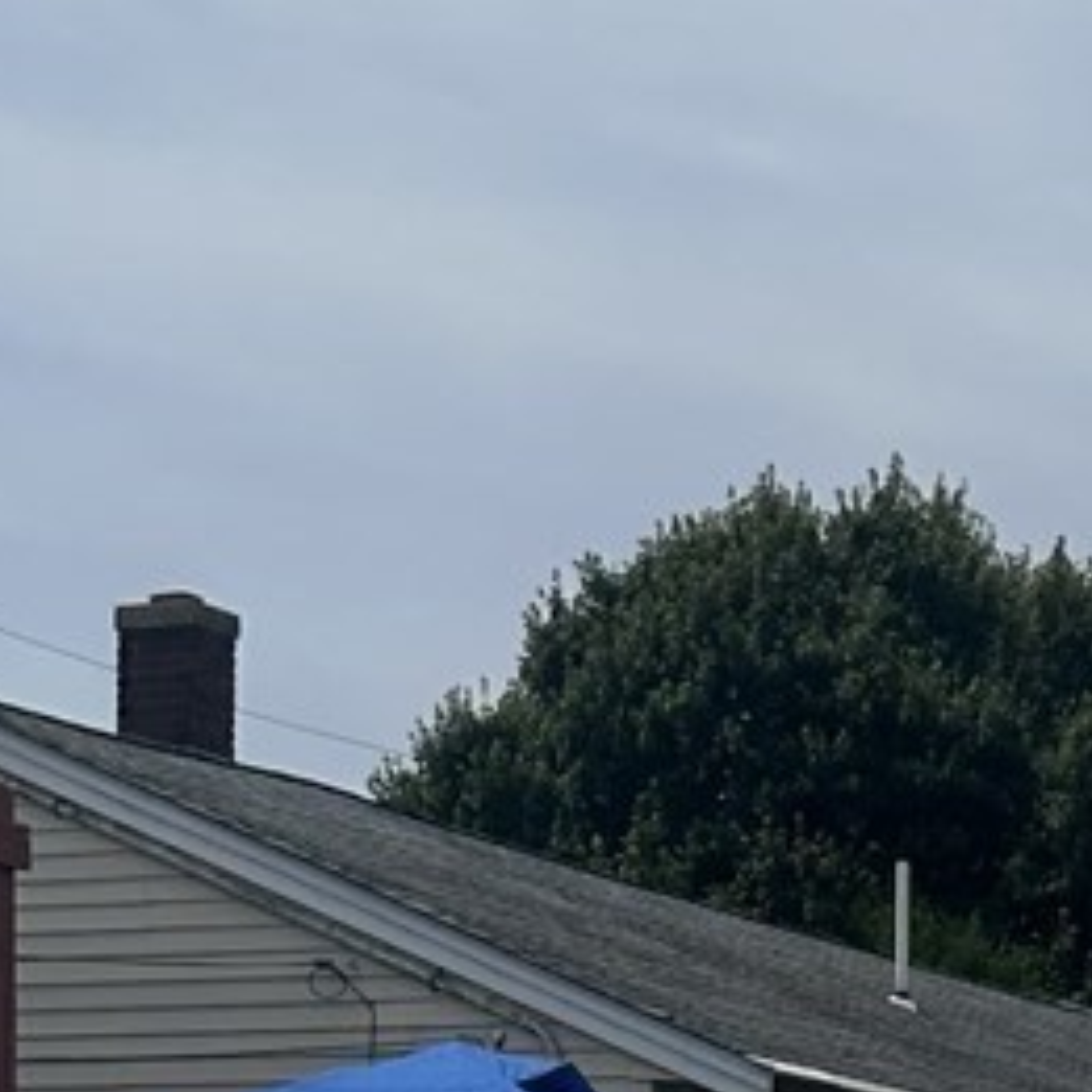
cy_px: 2540
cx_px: 573
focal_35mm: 135
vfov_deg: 11.1
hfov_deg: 12.9
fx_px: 4818
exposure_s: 1/12658
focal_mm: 5.7
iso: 50
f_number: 1.5
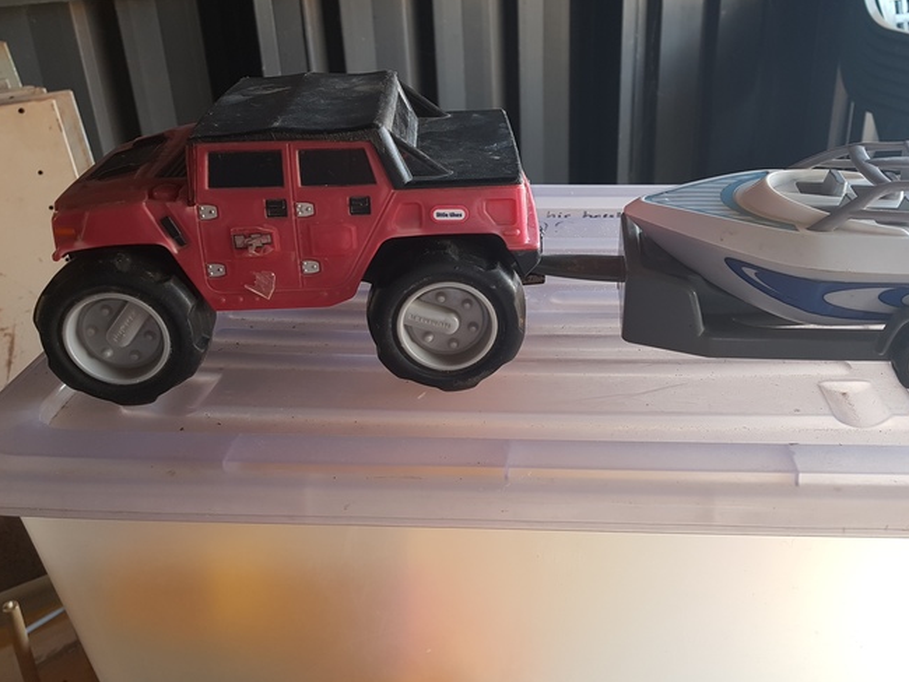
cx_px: 543
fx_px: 841
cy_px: 278
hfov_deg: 56.4
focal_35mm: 32
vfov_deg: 44.0
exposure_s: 1/50
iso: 80
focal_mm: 4.2
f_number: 1.7
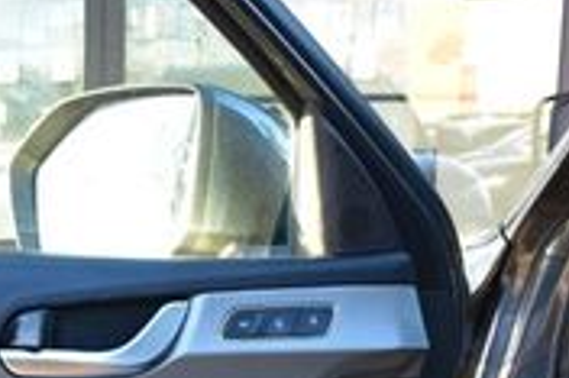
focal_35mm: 98
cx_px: -175
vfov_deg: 13.0
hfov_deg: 19.2
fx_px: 1547
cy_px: 598
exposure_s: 1/40
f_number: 7.1
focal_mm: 18
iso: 400
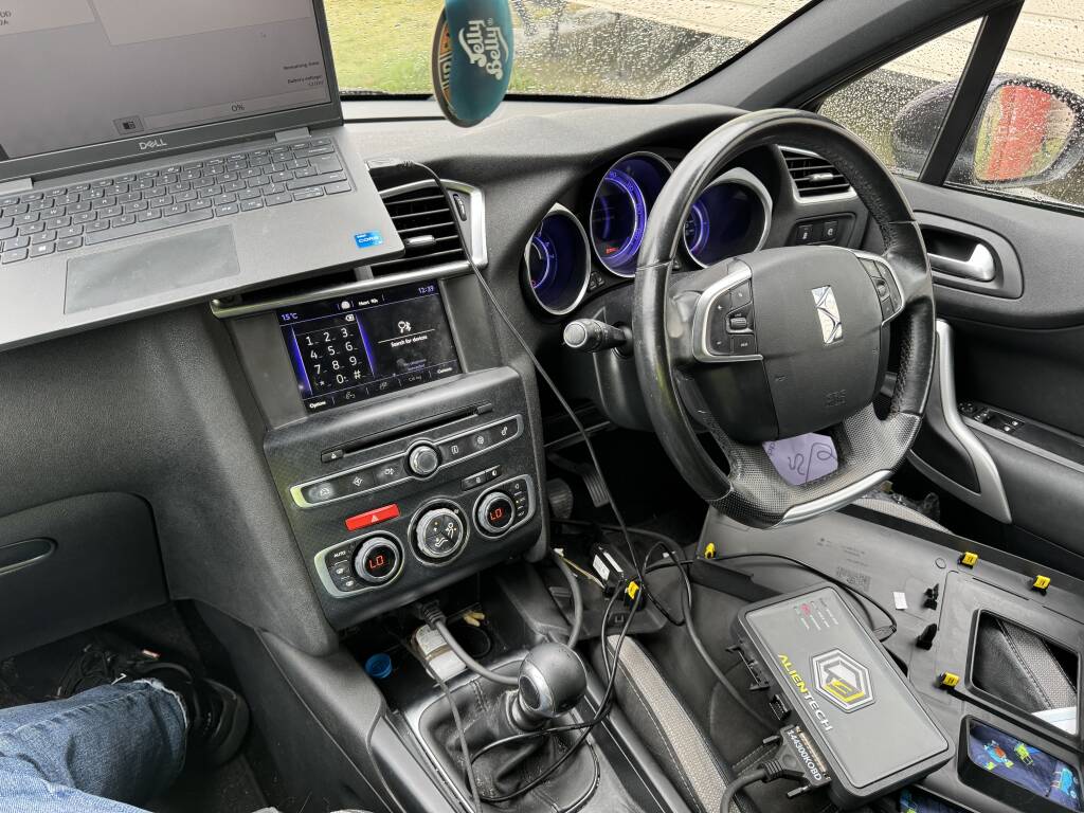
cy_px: 406
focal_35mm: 24
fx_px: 752
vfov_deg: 56.8
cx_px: 542
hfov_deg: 71.6
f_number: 1.78
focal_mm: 6.76
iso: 160
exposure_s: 1/121
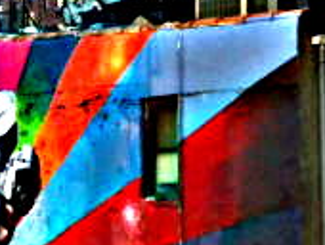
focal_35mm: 173
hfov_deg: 10.9
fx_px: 1627
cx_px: -180
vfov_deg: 8.6
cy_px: 155
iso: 80
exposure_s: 1/200
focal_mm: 8.2
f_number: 4.2
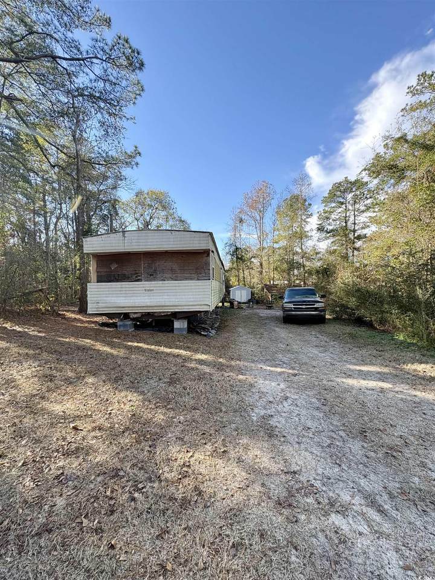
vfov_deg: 102.1
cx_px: 218
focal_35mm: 14
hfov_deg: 85.7
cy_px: 290
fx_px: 235
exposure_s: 1/245
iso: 64
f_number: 2.2
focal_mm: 2.22
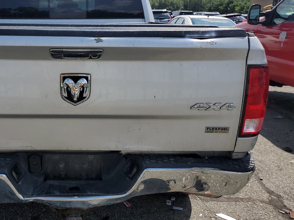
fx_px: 340
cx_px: 69
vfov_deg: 35.9
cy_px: 93
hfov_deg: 45.0
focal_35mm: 40
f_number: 1.5
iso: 50
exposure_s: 1/3333
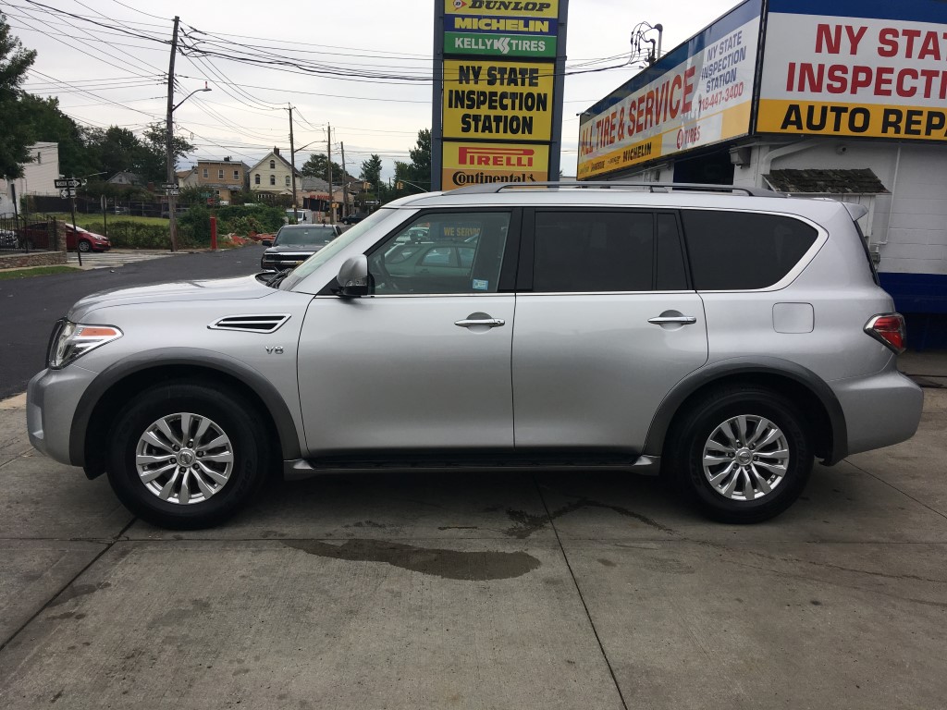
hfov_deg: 61.7
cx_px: 474
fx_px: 793
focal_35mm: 29
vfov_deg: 48.2
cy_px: 355
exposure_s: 1/377
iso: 25
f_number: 2.2
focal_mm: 4.15
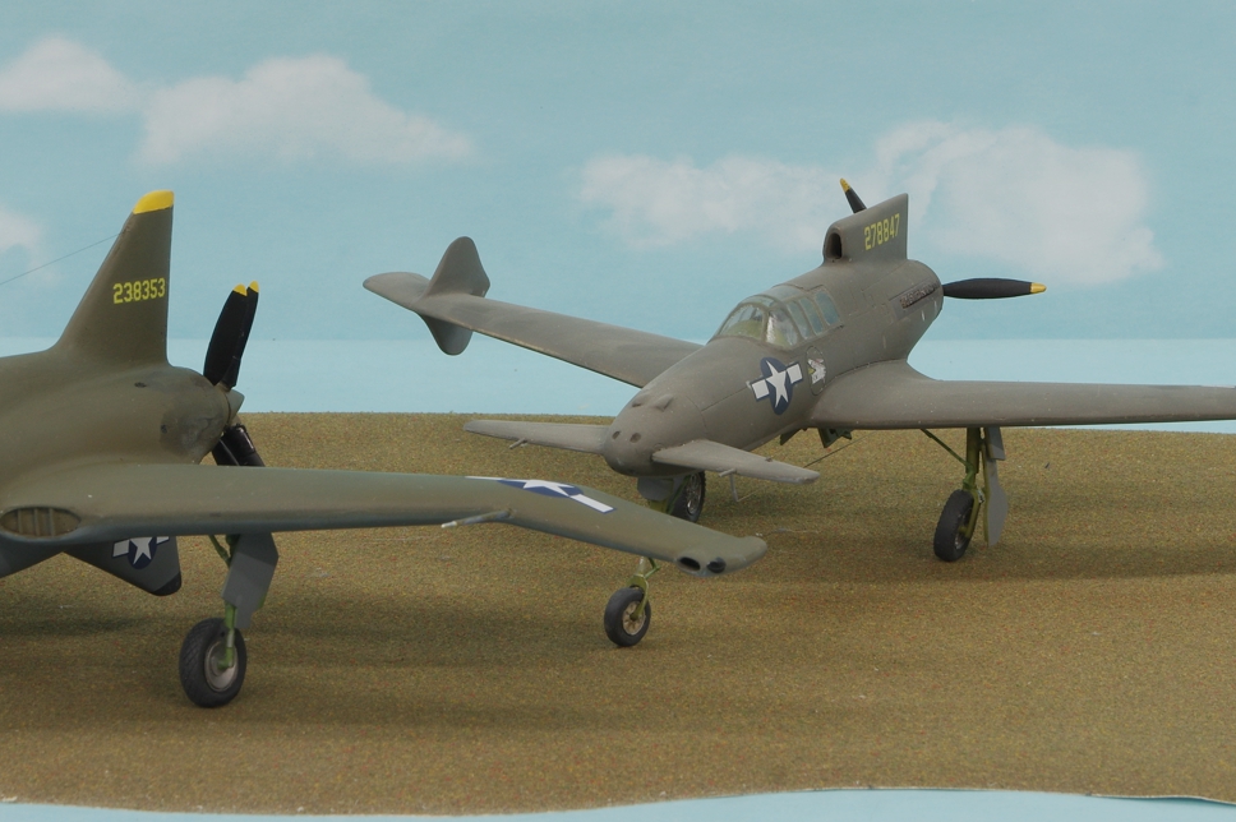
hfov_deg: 17.2
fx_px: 4083
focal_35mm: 119
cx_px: 541
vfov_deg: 11.5
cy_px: 329
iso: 100
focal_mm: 48
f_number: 18
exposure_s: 1/1.67
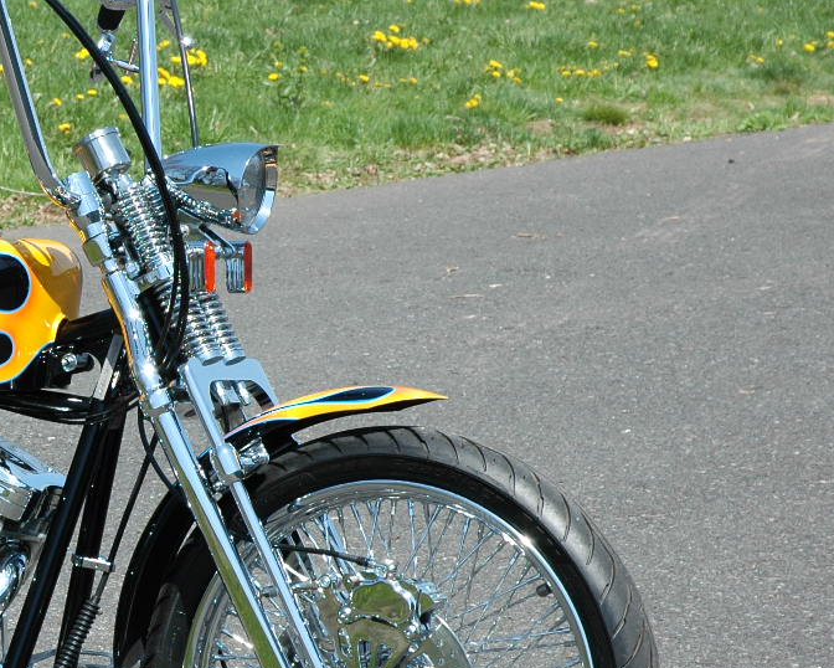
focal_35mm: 173
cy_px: 441
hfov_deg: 11.0
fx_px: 4273
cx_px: -70
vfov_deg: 8.9
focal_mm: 55
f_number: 9
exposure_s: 1/320
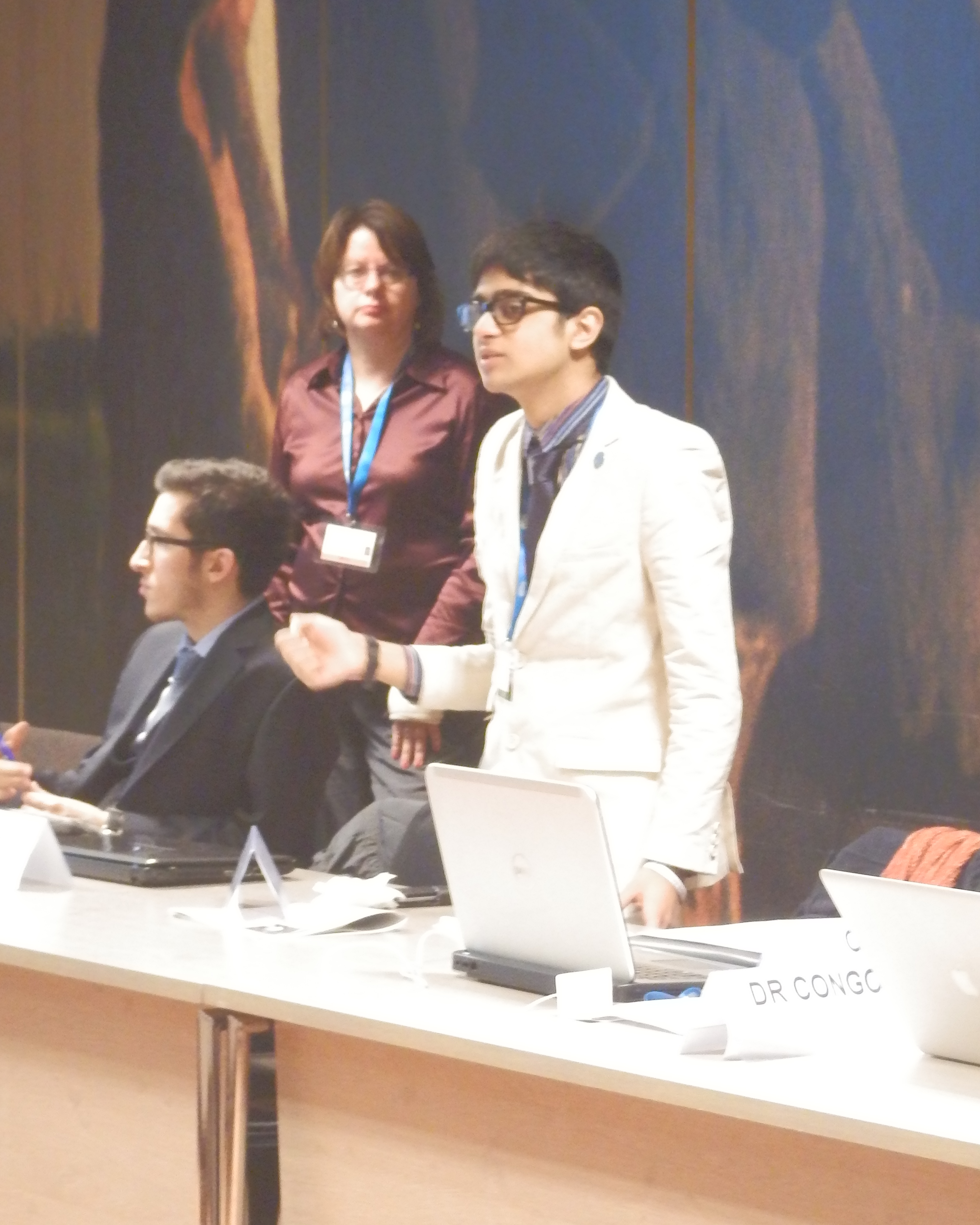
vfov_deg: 12.9
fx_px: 5402
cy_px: 702
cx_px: 480
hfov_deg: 10.4
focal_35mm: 149
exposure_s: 1/6
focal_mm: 22.9
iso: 1600
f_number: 5.3
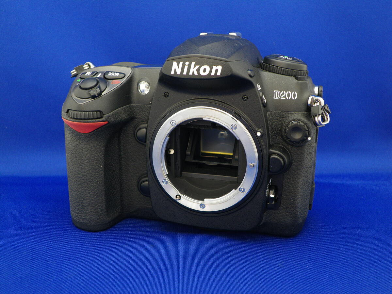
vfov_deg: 36.8
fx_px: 442
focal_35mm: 39
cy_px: 147
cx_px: 196
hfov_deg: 47.9
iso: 64
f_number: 3
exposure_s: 1/4
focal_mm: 6.9
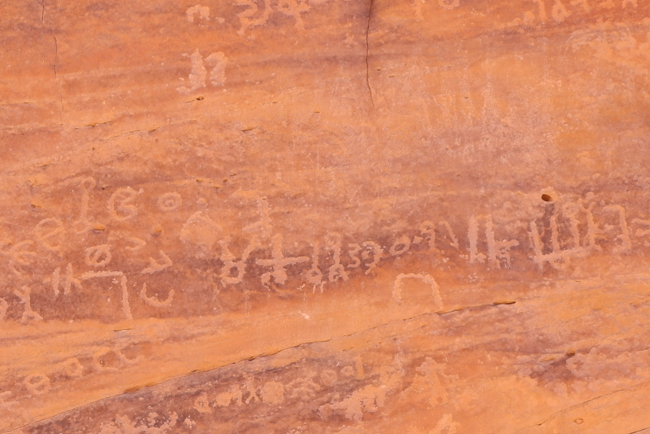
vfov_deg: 6.6
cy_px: 77
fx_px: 3755
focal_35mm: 208
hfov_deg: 9.9
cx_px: 107
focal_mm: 45
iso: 200
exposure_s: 1/140
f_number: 7.1
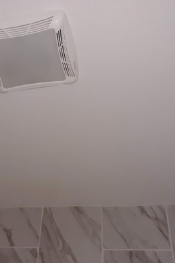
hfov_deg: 28.6
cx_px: 36
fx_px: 335
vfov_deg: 42.6
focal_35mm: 46
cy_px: 153
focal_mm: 3.7
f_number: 1.7
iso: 100
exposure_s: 1/40
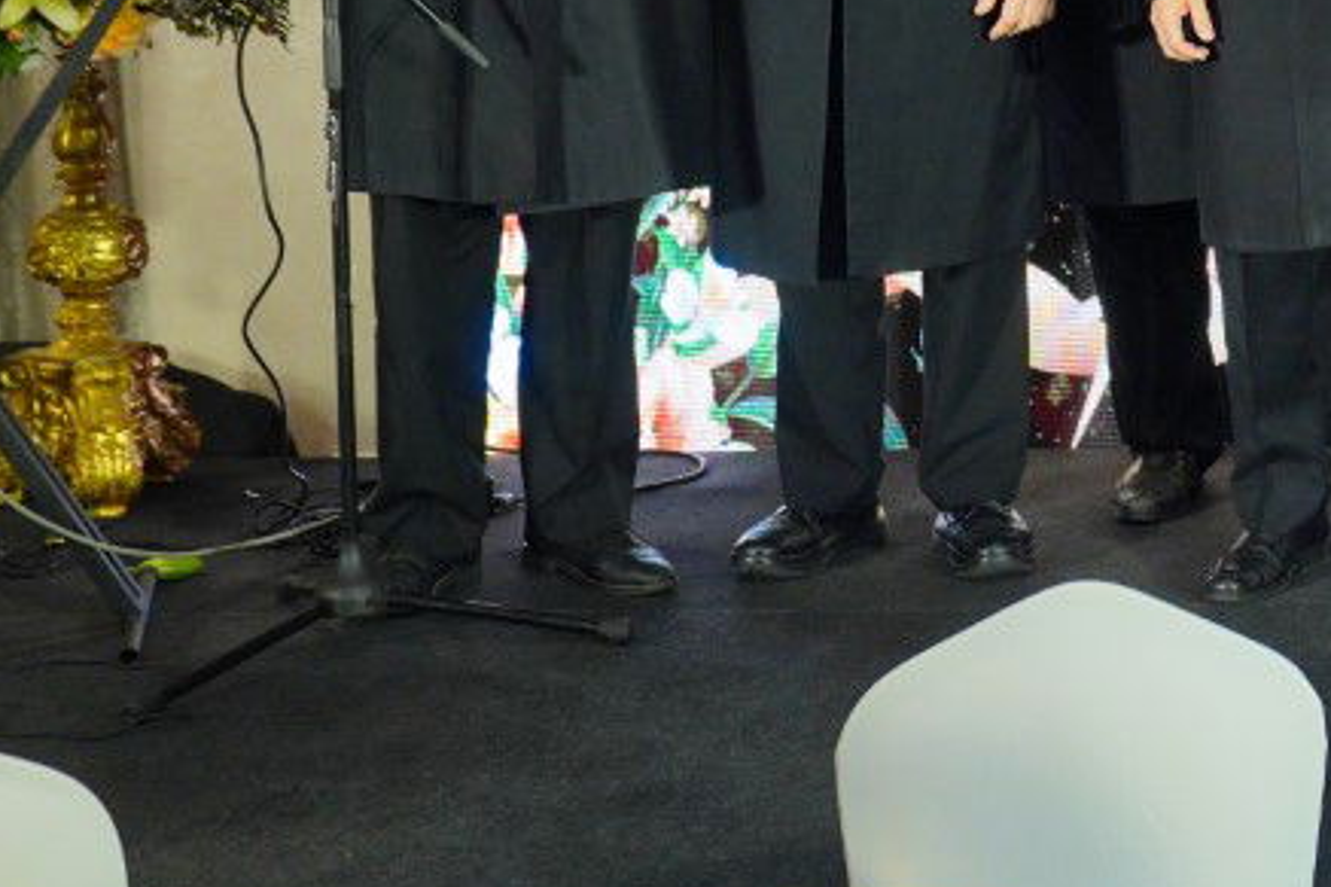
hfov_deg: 21.3
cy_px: -146
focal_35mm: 87
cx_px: 1703
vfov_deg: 15.2
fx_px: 3215
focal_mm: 33
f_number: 4
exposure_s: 1/200
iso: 1600
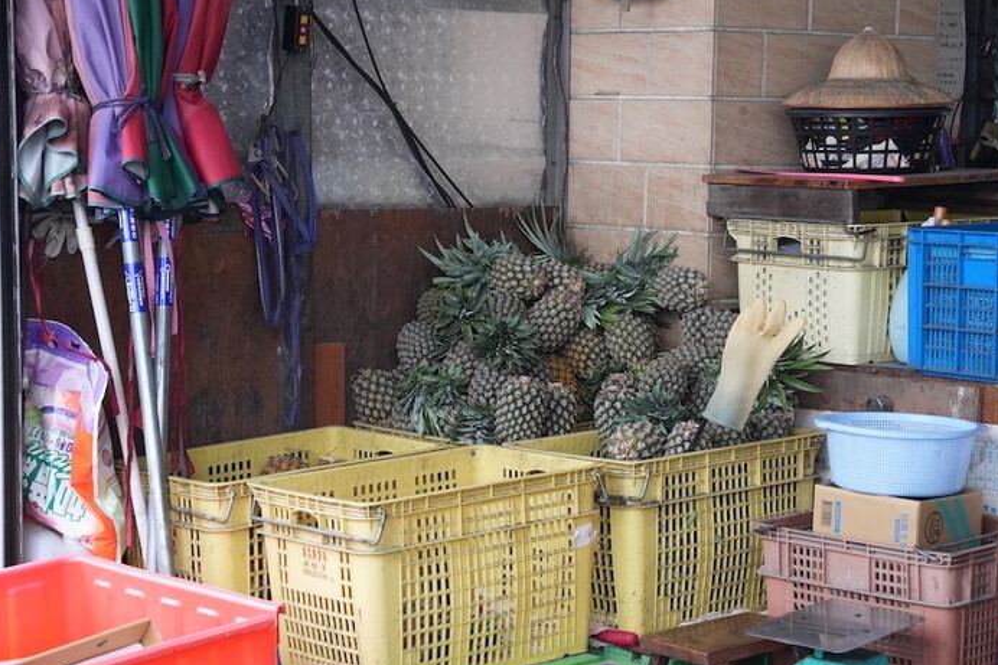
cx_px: 590
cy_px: 397
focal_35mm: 86
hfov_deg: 23.6
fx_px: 2383
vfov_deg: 15.9
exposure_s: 1/125
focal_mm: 70
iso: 3200
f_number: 4.5
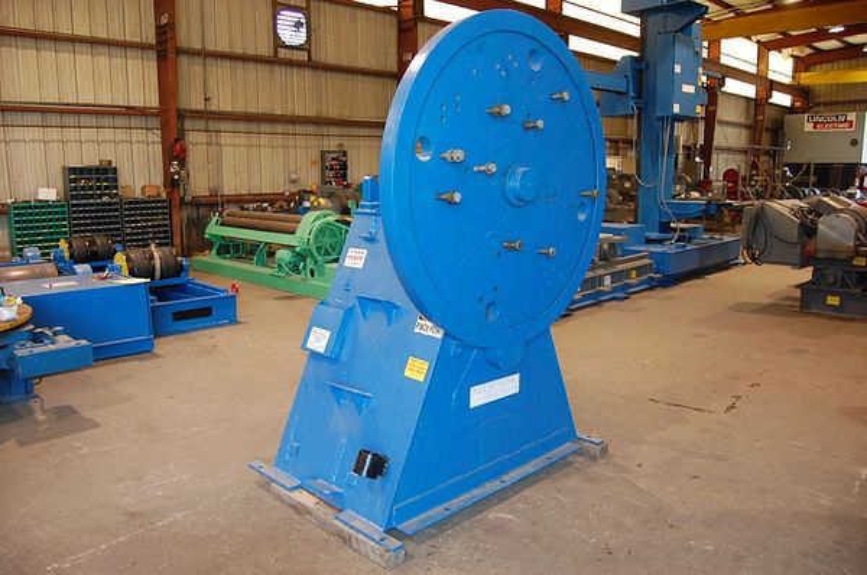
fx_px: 649
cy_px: 288
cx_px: 434
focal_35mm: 27
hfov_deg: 67.5
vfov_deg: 47.8
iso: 400
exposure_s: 1/60
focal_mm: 18
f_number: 3.5
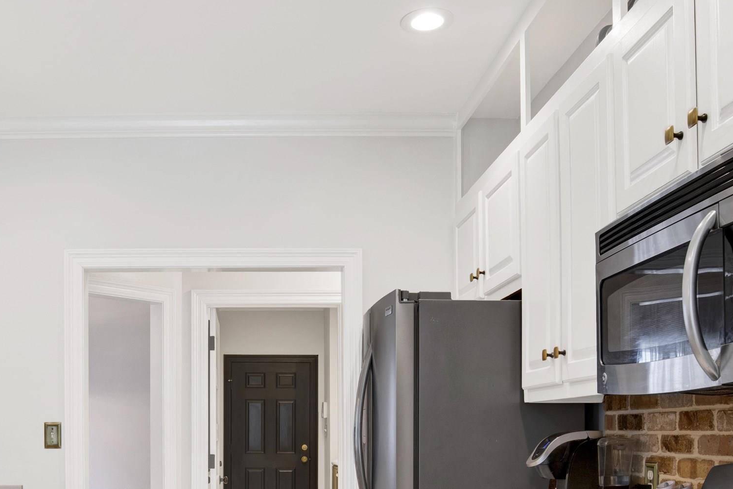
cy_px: 430
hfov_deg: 49.0
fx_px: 794
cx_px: 268
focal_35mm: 39
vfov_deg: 32.7
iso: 200
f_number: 11
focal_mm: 19
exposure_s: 1/4
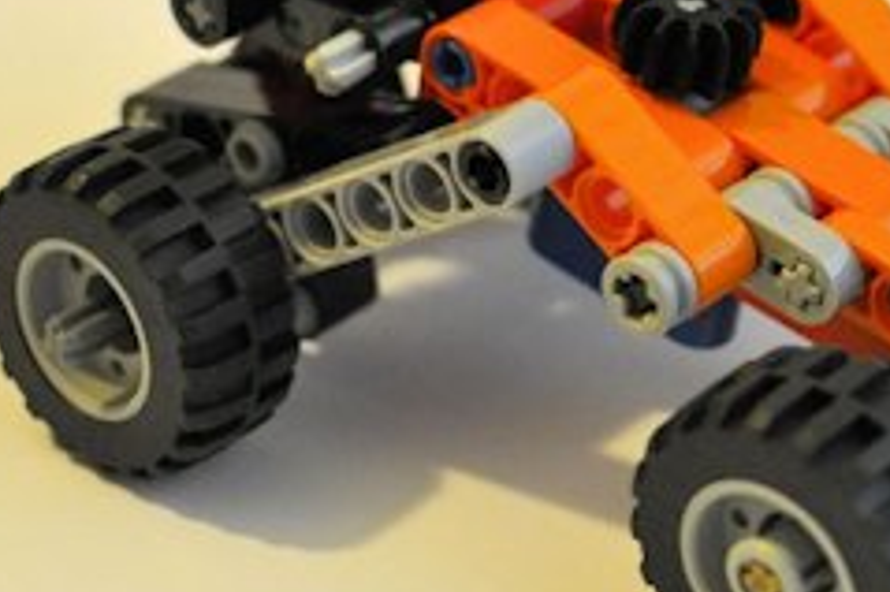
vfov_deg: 12.4
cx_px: 641
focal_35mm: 110
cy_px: 210
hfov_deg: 18.5
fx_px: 2719
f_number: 4
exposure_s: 1/20
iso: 1600
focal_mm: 35
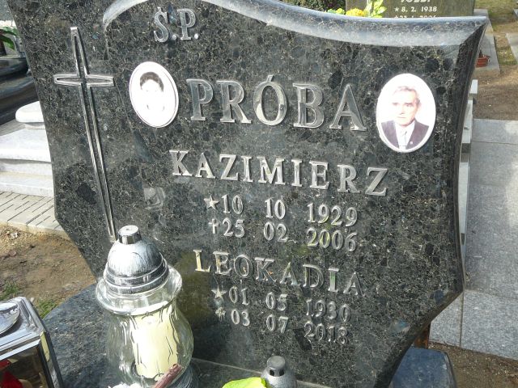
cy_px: 194
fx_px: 524
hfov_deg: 52.6
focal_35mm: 35
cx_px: 259
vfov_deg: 40.7
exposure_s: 1/250
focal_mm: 5.2
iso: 80
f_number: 2.8
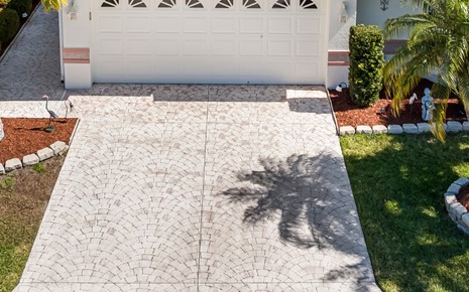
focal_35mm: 56
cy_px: -82
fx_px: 715
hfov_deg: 36.3
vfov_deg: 21.1
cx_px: 216
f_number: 2.8
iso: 110
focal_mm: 12.29
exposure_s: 1/500
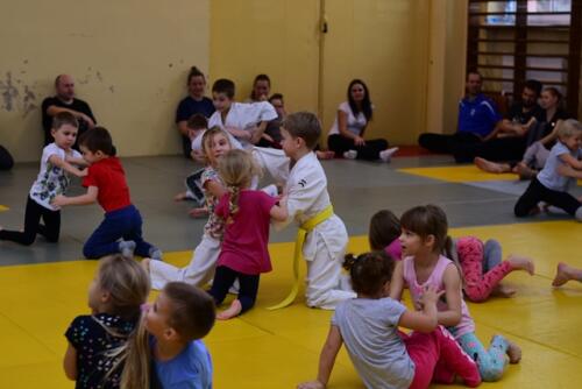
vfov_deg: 18.2
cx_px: 291
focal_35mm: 75
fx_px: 1213
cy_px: 194
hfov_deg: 27.0
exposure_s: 1/200
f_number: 2.5
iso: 320
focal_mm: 50
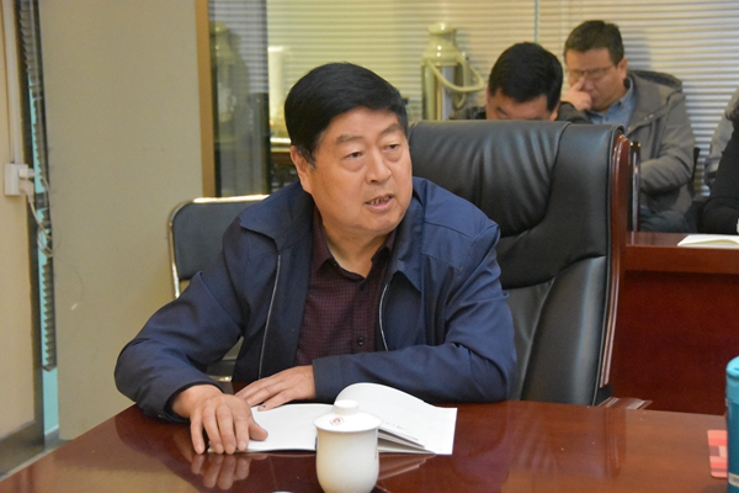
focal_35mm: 84
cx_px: 370
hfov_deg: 24.2
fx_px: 1724
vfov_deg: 16.3
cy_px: 246
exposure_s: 1/125
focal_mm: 56
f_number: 4.8
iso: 12800
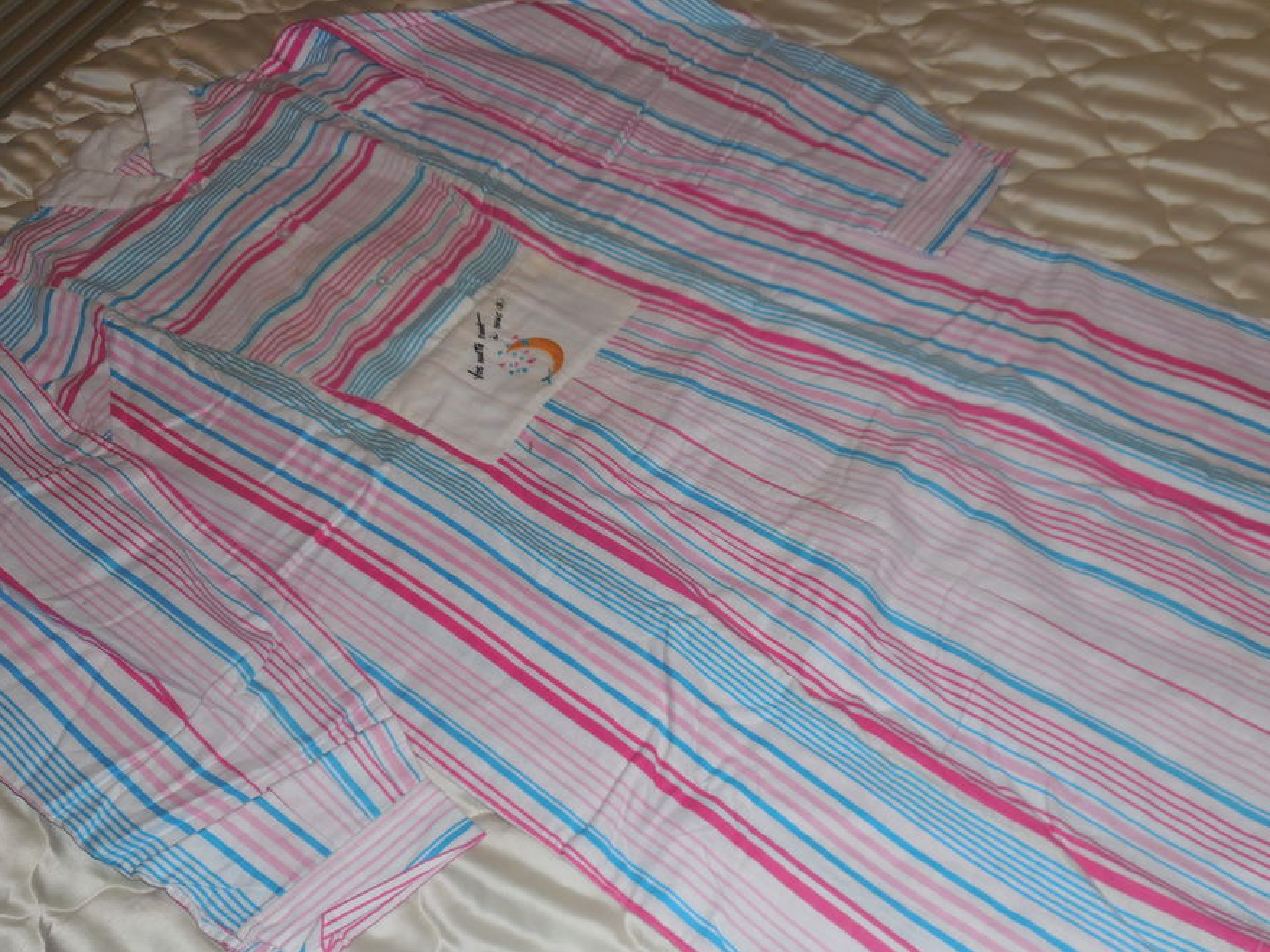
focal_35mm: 33
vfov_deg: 42.9
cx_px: 681
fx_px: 1211
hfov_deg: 55.3
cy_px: 536
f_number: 4
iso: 125
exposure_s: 1/25
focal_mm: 5.2
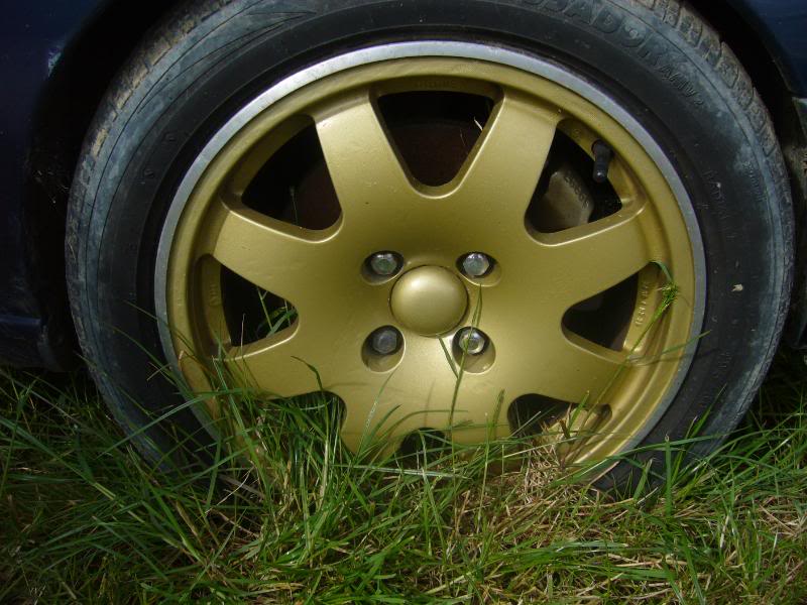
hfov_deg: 52.6
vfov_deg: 40.7
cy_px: 302
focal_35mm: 35
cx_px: 404
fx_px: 816
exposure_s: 1/400
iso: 100
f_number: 5.6
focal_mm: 5.8
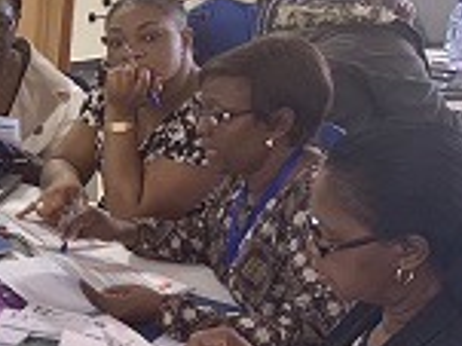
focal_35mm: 86
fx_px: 1147
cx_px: -242
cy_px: 145
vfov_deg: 17.1
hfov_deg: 19.6
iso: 160
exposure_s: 1/50
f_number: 1.8
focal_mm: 4.25
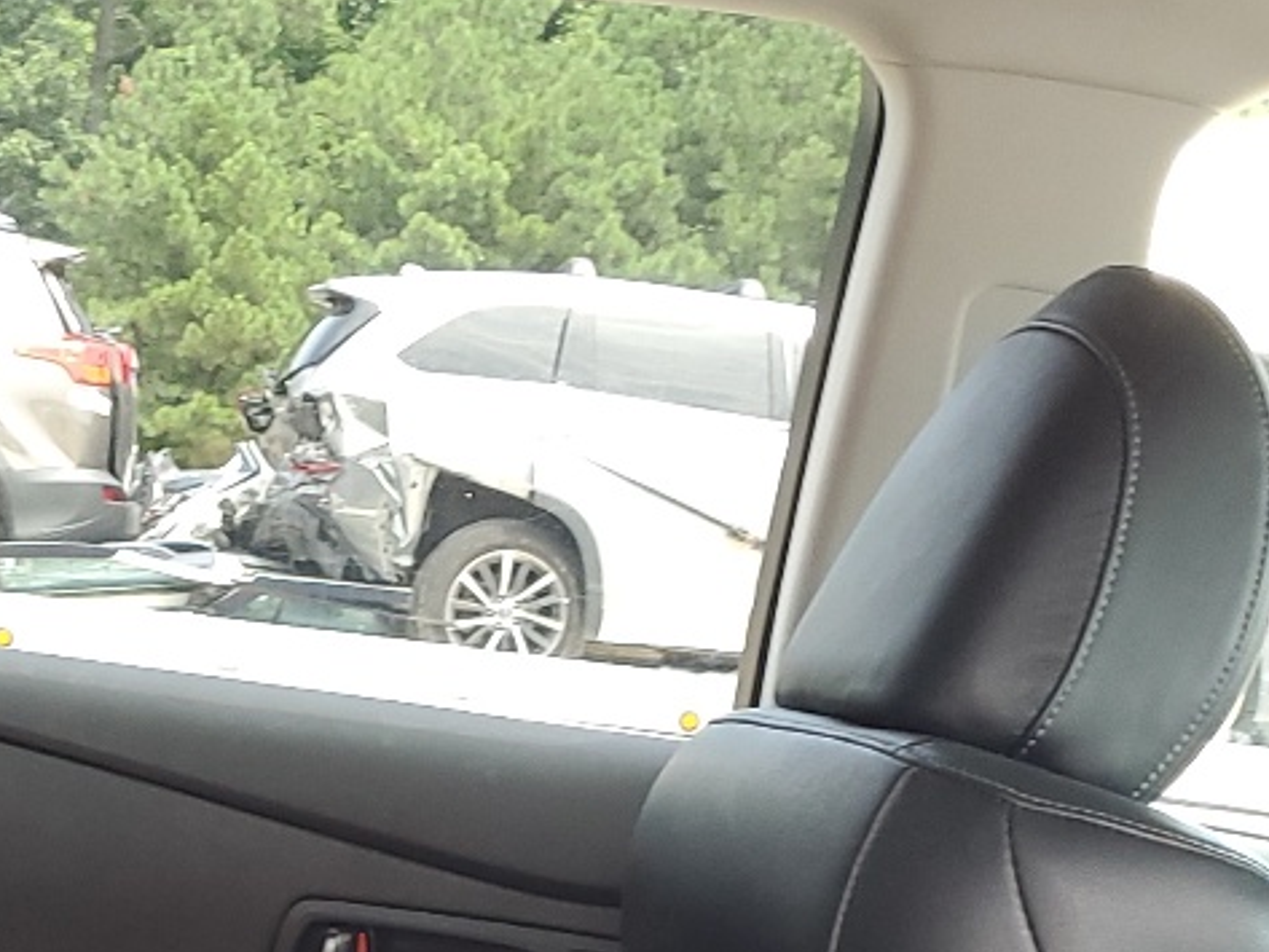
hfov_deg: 21.6
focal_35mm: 88
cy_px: 1421
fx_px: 3227
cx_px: 72
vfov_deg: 15.5
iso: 60
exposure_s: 1/120
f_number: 1.5
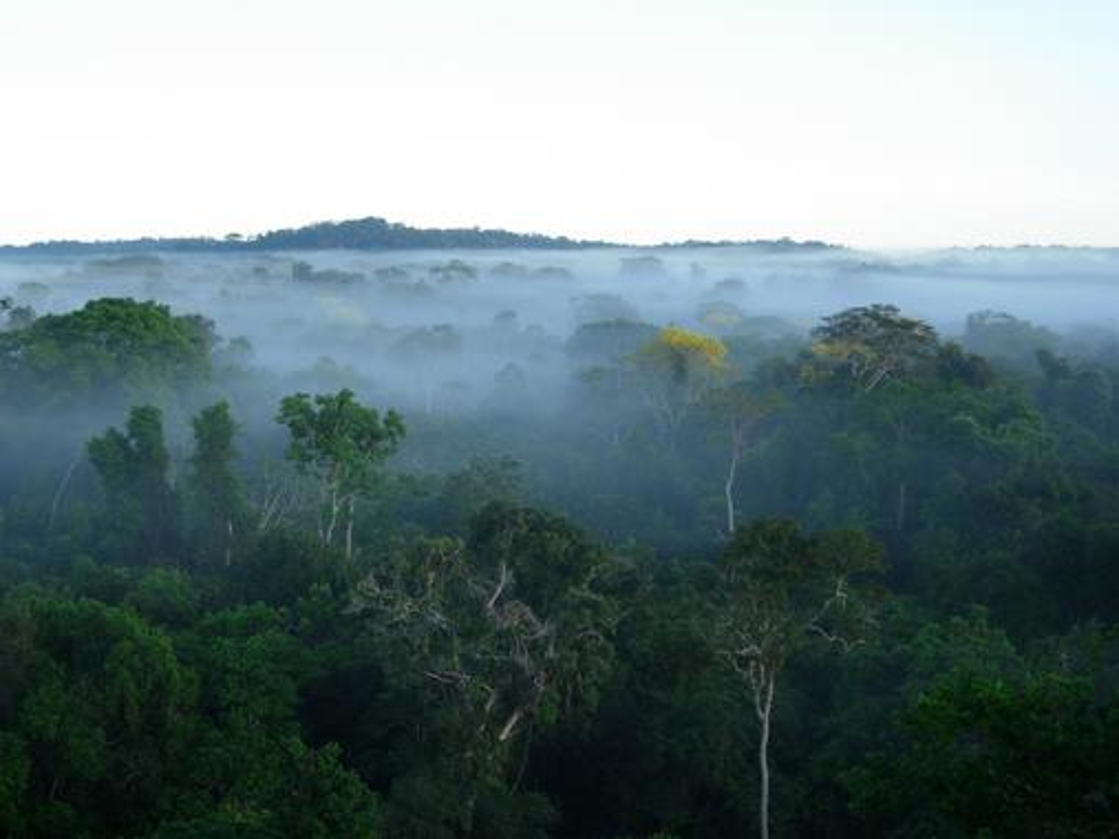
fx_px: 1971
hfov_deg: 31.7
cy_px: 420
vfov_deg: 24.0
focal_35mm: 61
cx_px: 560
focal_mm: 12.7
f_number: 3.5
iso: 64
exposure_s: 1/215
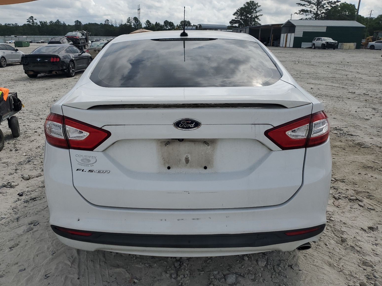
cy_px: 146
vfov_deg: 51.4
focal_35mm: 27
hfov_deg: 65.3
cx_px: 185
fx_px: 298
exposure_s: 1/5000
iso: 50
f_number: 1.5
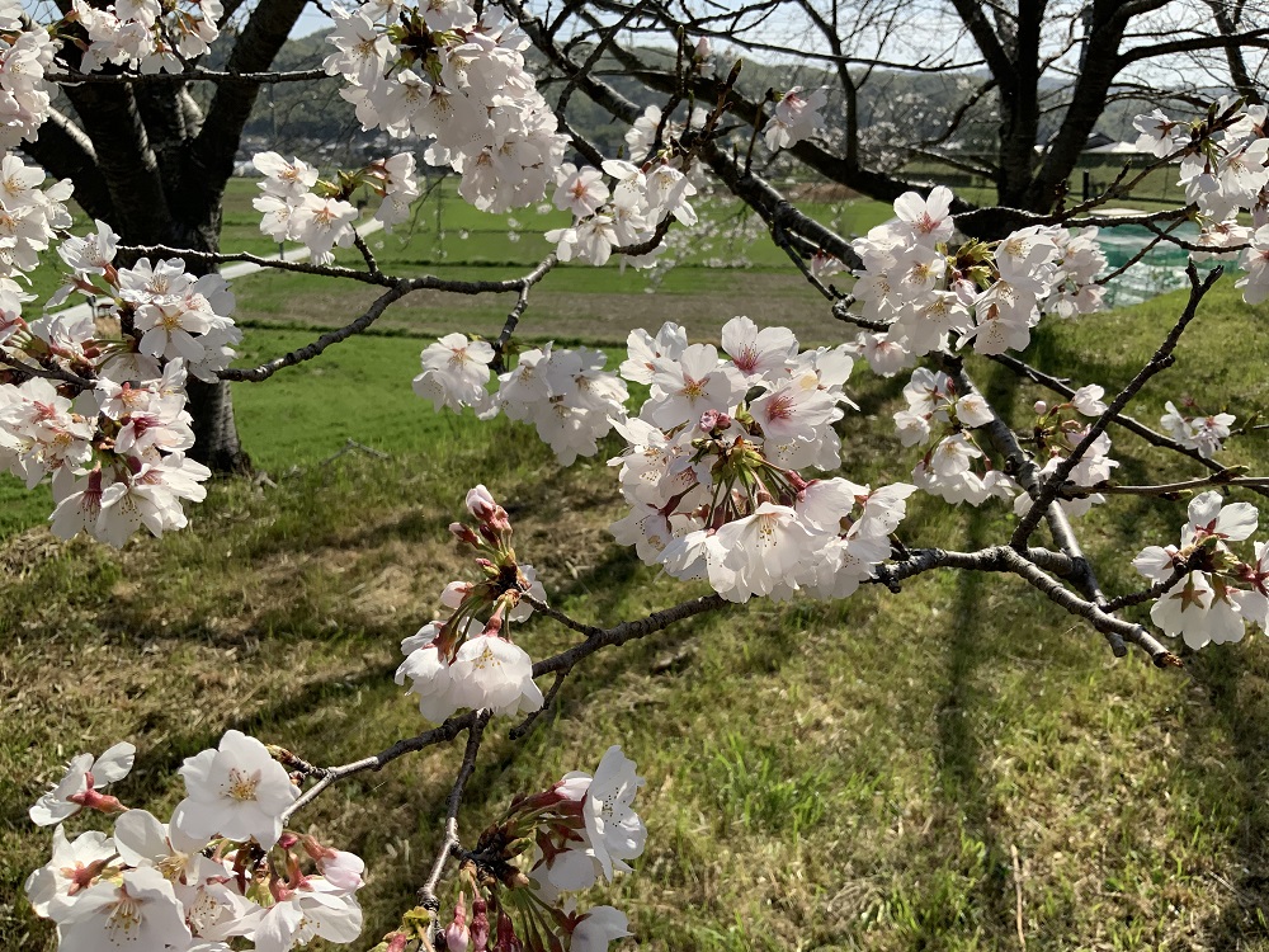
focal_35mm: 29
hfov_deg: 61.7
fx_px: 1063
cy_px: 476
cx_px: 634
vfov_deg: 48.2
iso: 20
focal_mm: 3
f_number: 1.8
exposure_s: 1/2320
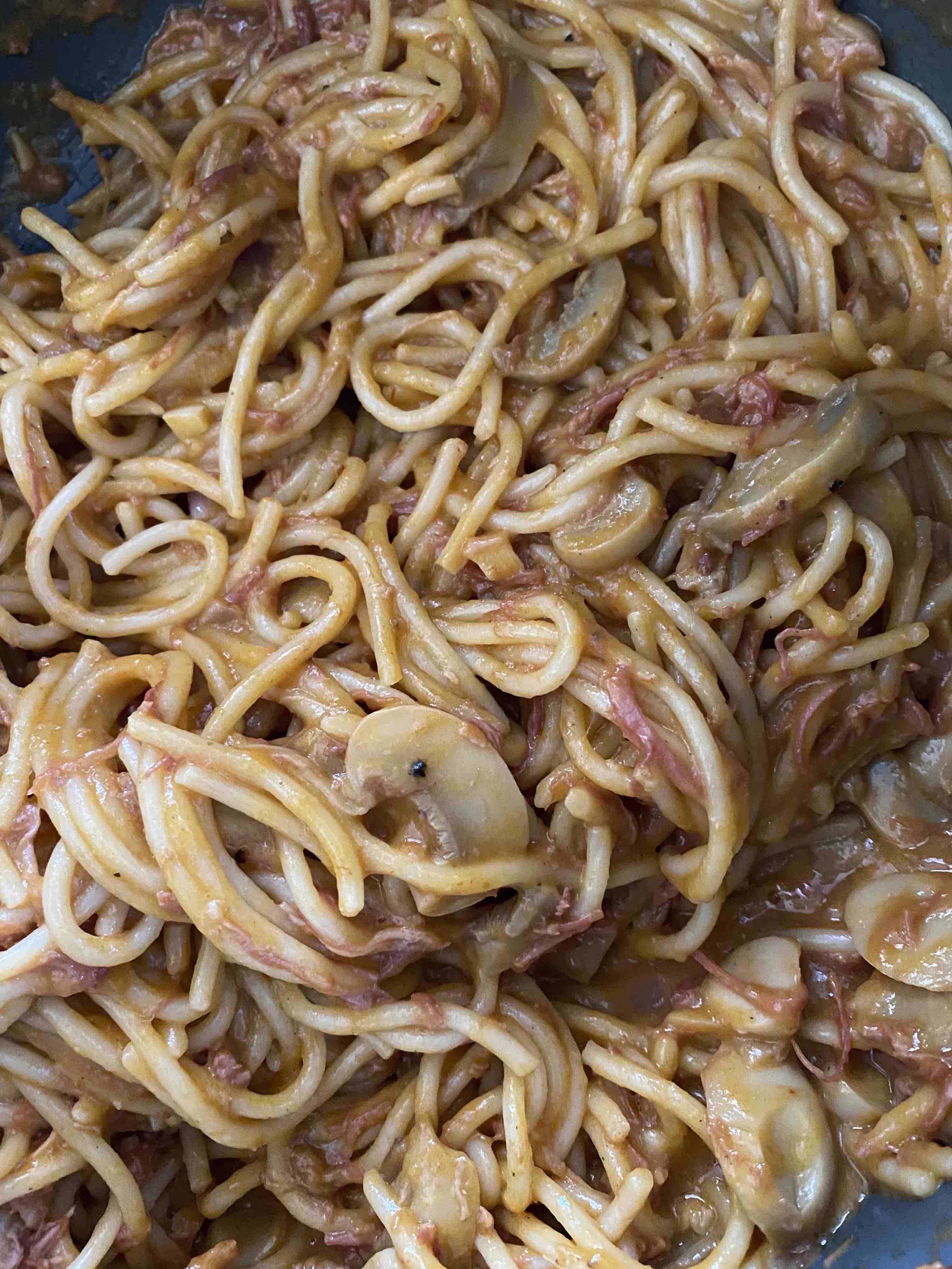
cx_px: 476
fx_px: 953
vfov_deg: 67.3
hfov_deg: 53.1
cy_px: 634
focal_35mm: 26
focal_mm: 4.25
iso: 640
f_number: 1.8
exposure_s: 1/30
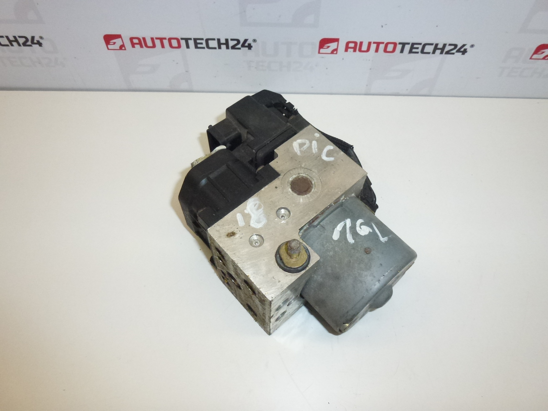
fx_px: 412
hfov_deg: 67.3
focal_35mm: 26
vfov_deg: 53.1
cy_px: 206
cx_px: 274
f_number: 3.4
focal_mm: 4.7
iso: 400
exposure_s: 1/400
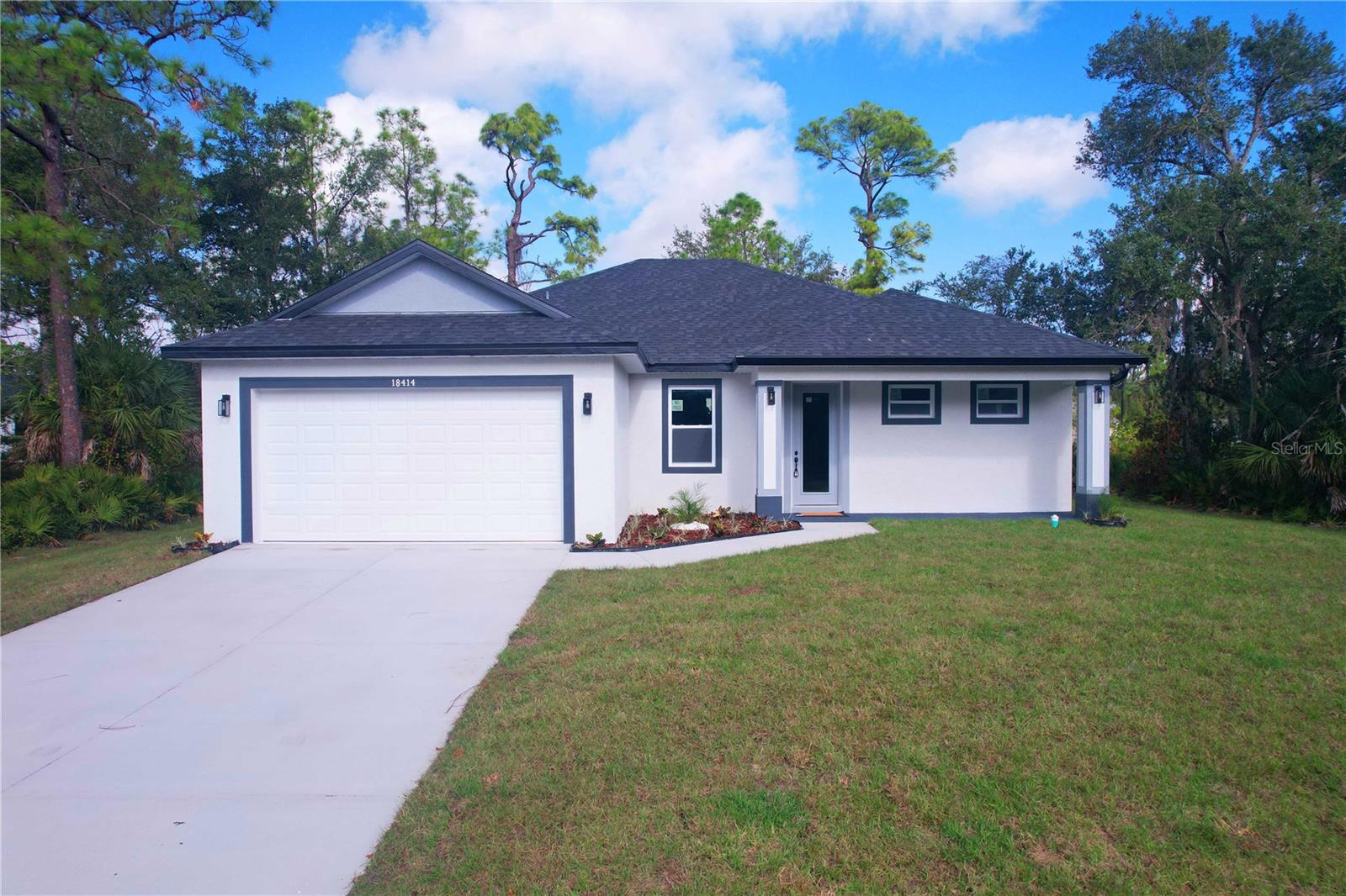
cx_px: 673
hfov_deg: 78.6
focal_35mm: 22
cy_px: 448
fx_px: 822
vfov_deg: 57.2
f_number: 2.8
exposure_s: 1/640
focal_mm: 8.38
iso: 140
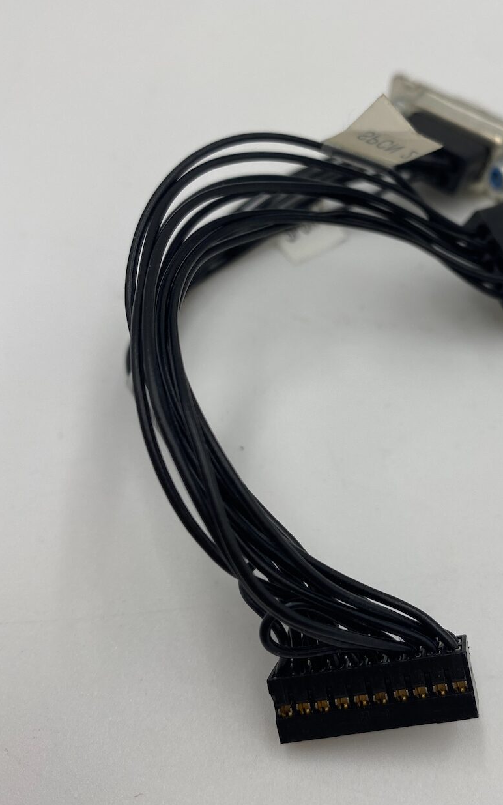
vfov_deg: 54.0
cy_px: 389
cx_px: 382
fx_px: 790
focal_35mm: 36
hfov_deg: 34.5
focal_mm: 4.25
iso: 32
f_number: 1.8
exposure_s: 1/268
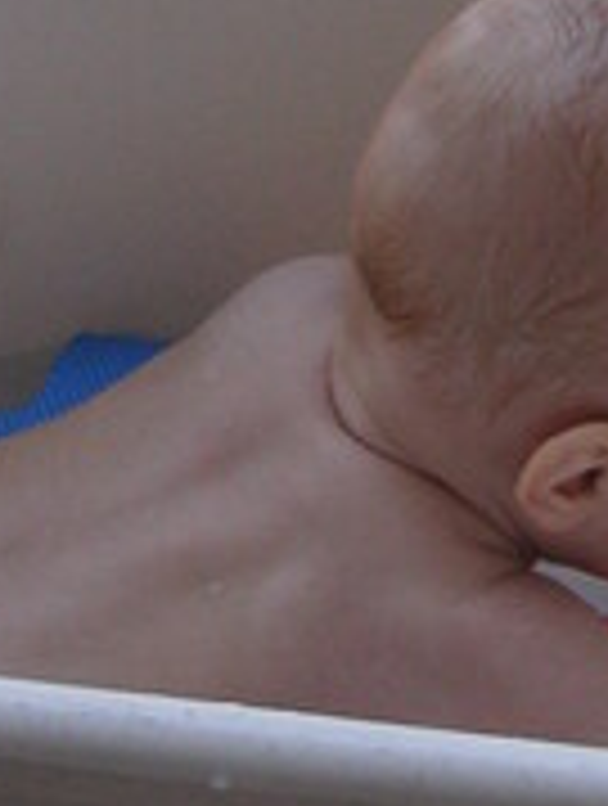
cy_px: -113
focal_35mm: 165
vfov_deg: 11.7
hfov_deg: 8.9
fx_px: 3850
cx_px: 712
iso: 50
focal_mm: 6.1
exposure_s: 1/180
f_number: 2.8
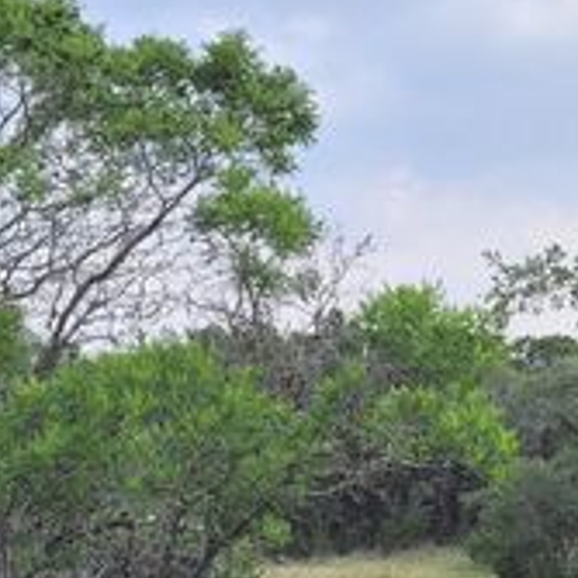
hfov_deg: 24.4
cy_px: 407
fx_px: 1303
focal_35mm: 69
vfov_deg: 24.8
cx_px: 509
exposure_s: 1/2066
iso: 40
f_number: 1.8
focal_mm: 5.4
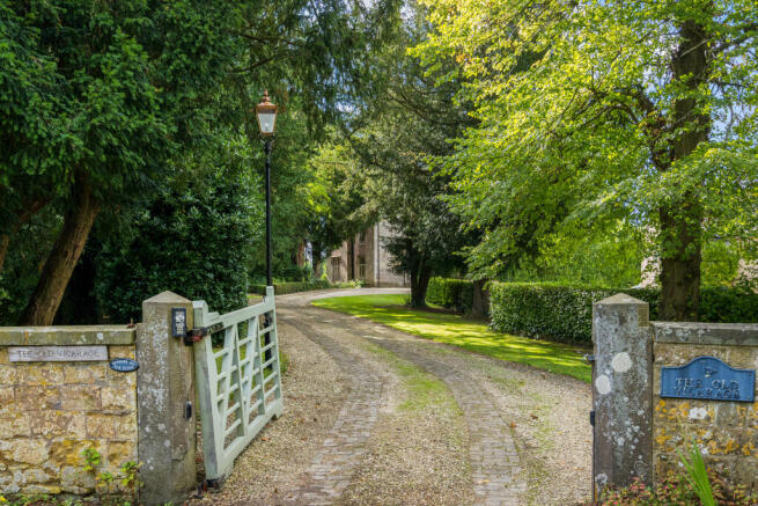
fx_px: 674
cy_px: 253
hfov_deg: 58.7
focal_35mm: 32
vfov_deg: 41.1
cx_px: 379
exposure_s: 1/160
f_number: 8
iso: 640
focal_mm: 32
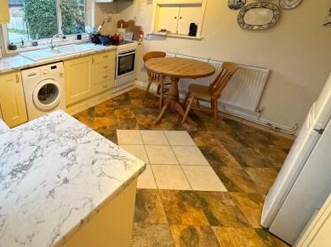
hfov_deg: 74.3
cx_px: 89
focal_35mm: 21
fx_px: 201
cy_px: 86
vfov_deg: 62.1
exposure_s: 1/50
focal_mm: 2.22
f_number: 2.2
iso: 160
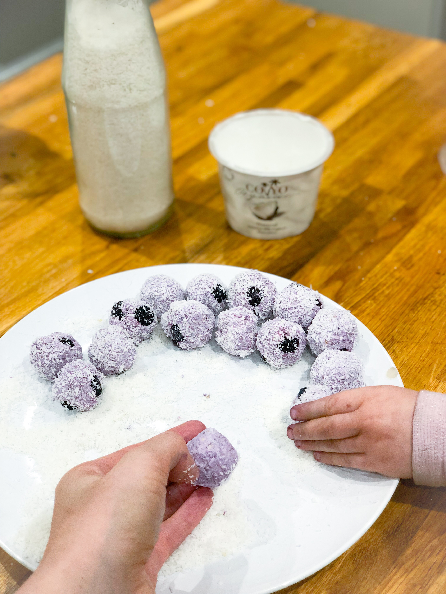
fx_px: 893
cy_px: 297
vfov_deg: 36.8
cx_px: 223
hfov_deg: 28.0
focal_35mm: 52
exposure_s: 1/33
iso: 100
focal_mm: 6
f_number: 2.4
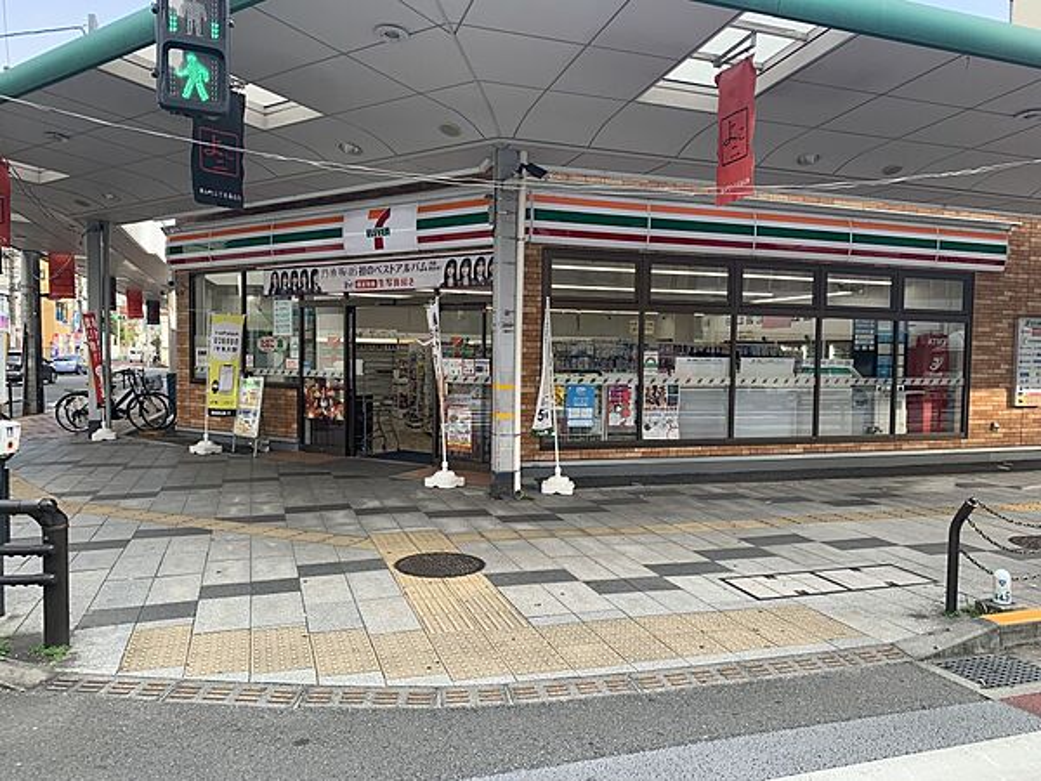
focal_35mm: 26
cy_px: 390
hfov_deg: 67.3
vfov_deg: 53.1
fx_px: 782
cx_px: 520
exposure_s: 1/145
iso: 25
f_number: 1.8
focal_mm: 4.25
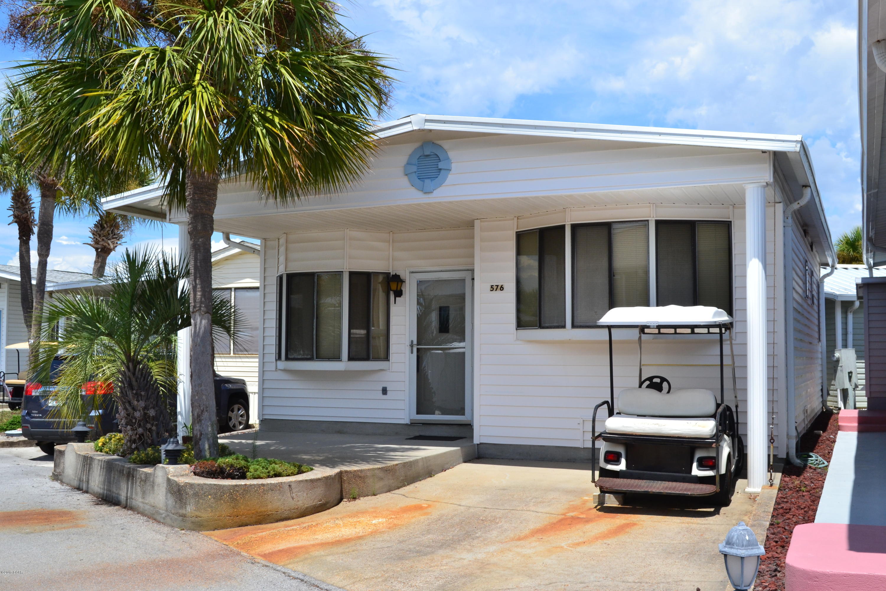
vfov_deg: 34.2
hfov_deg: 49.6
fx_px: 960
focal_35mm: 39
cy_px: 296
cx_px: 443
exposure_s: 1/500
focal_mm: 26
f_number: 11
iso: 400
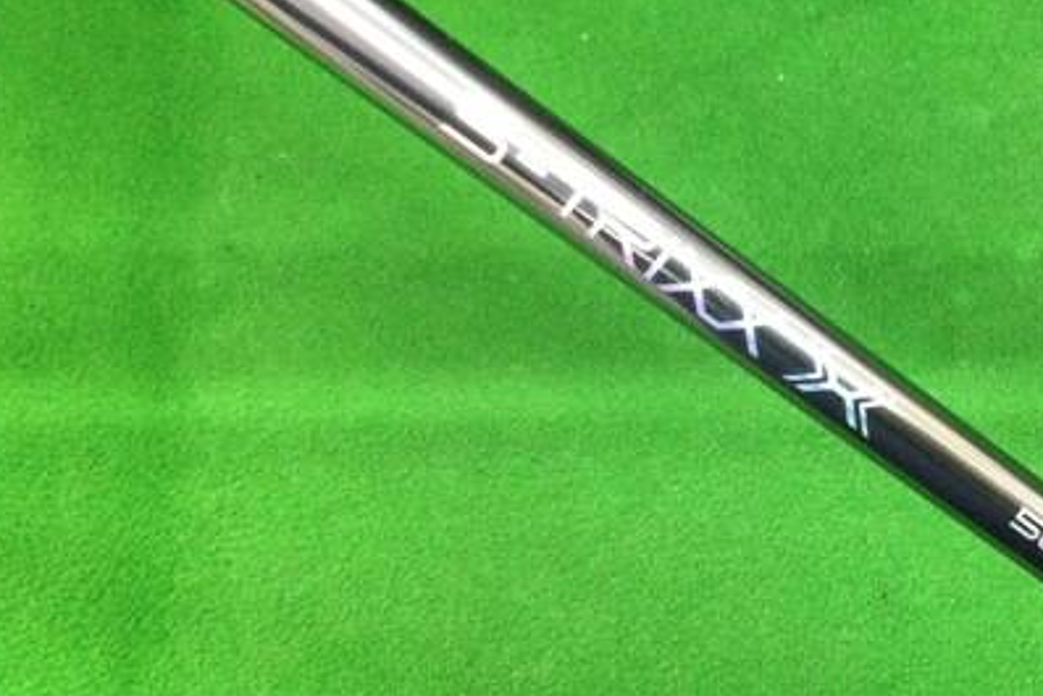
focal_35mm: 52
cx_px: 804
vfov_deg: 26.0
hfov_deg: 37.1
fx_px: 1507
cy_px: 326
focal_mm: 3.3
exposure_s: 1/24
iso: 200
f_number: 2.4
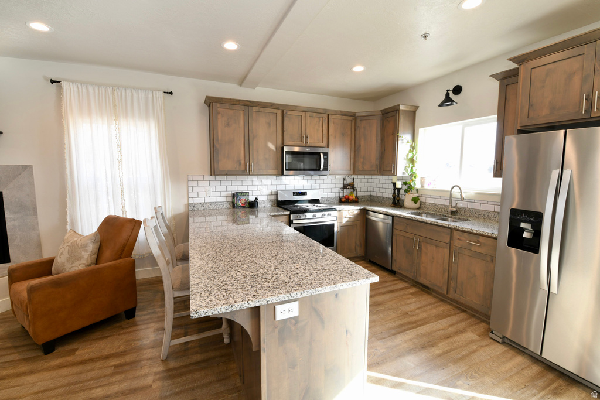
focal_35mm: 24
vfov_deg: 53.1
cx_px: 300
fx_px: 400
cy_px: 200
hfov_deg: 73.7
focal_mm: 24
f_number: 11
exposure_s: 1/5
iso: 200
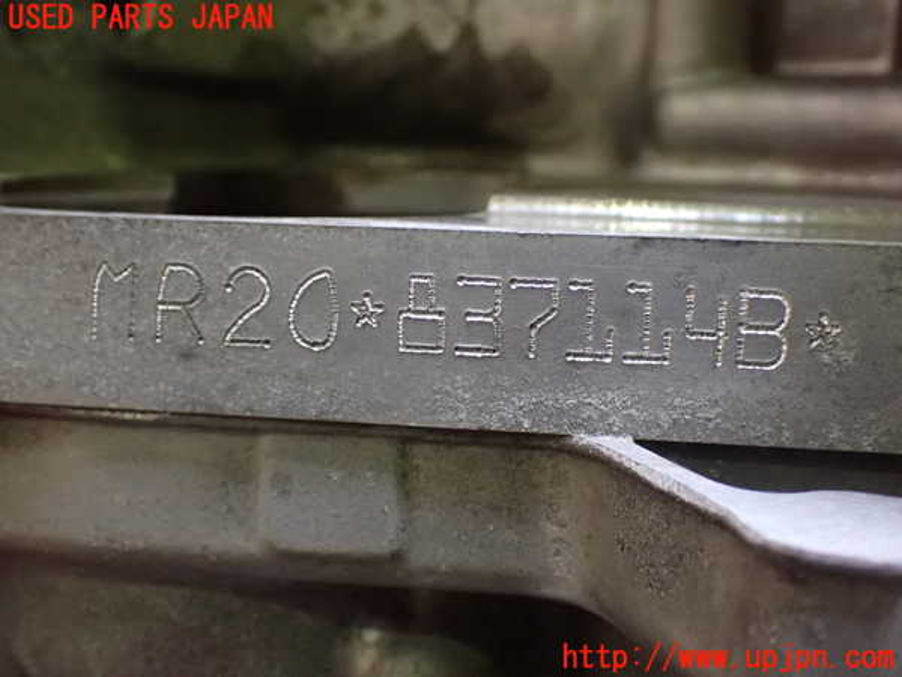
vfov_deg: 37.7
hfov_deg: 49.0
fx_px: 990
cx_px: 451
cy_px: 338
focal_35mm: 38
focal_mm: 6.83
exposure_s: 1/40
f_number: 2.7
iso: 1250
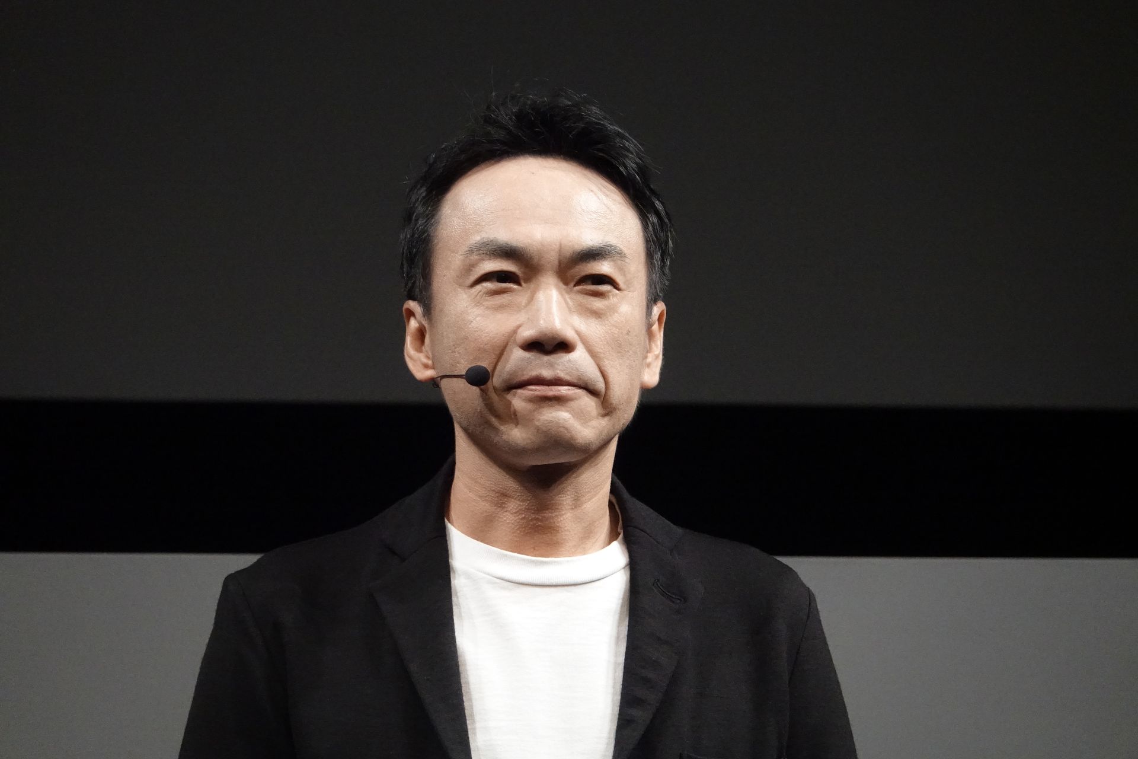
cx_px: 569
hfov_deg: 6.0
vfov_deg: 4.0
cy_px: 380
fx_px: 10779
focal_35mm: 341
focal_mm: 124.94
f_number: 4
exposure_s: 1/1000
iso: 4000
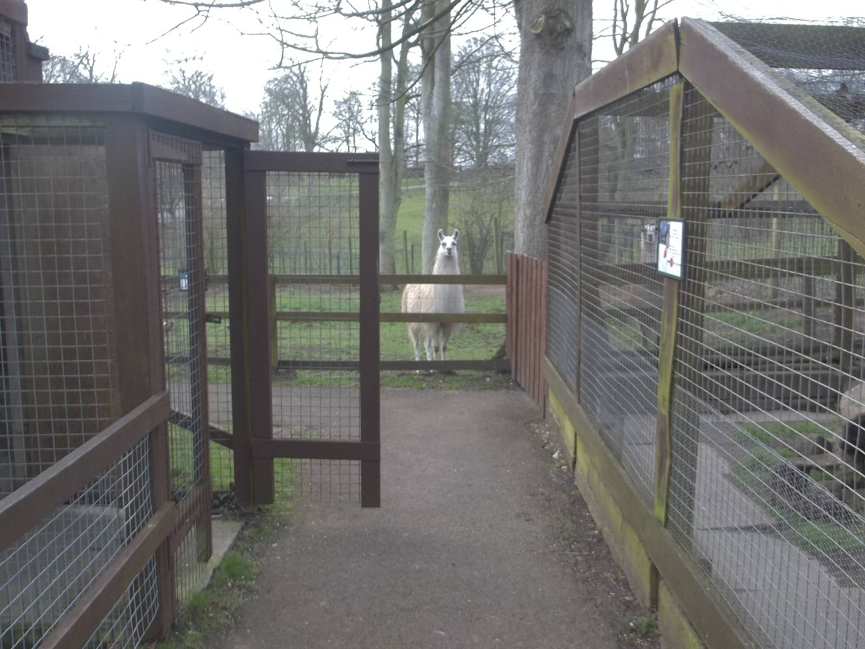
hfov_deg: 55.4
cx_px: 432
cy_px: 324
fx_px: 825
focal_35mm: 33
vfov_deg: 42.9
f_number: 3.3
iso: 80
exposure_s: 1/100
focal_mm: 5.9
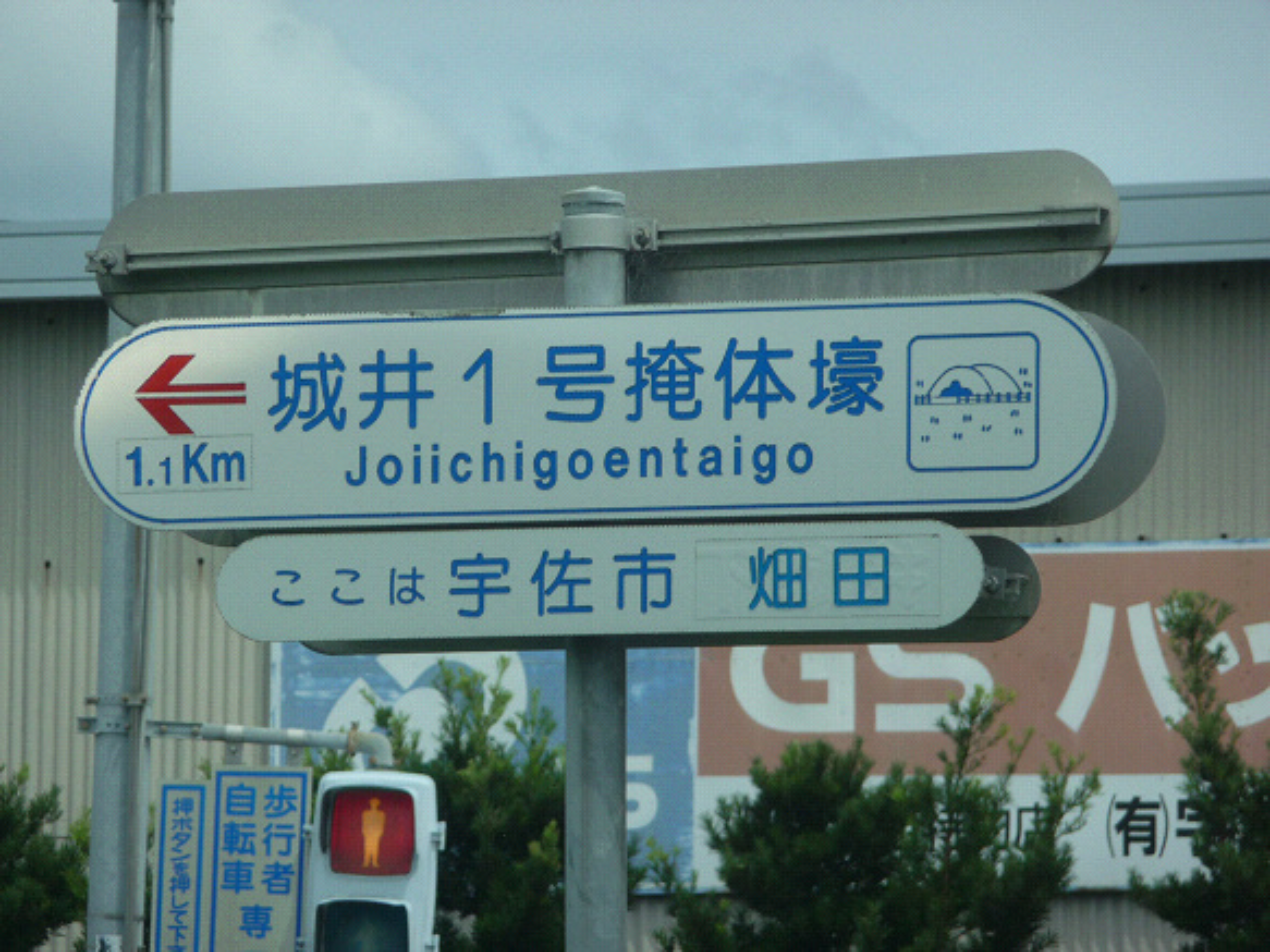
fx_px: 10271
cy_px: 476
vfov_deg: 5.3
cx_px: 635
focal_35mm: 280
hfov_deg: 7.1
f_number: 4.9
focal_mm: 47
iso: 100
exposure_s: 1/640
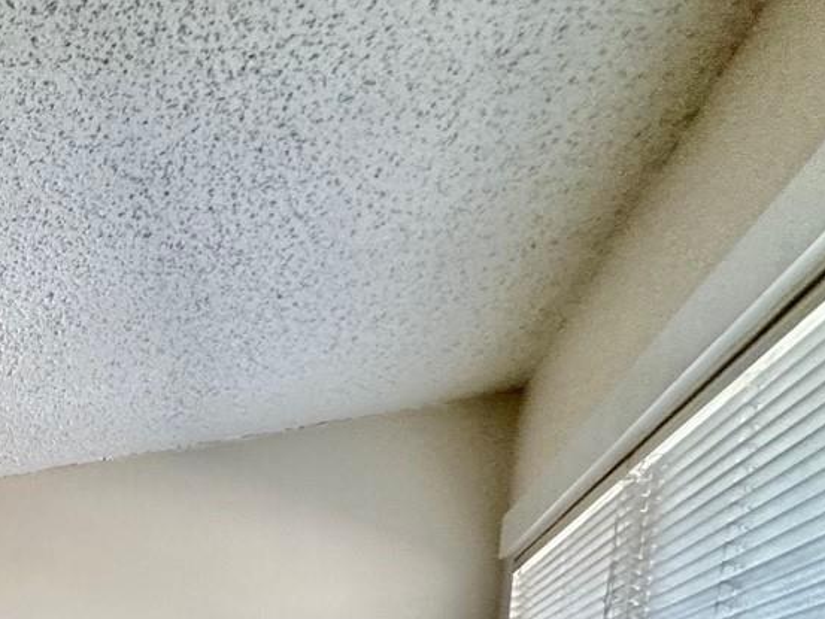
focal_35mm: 51
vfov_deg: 21.9
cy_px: 1007
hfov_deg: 22.8
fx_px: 1216
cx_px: -627
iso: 250
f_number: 2.2
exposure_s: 1/120
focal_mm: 2.22
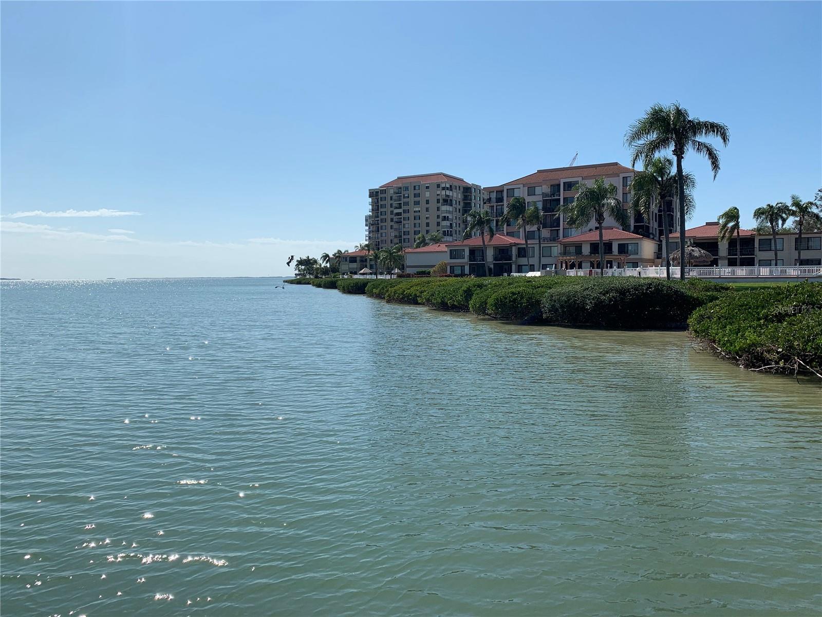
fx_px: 617
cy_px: 308
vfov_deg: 53.1
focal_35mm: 26
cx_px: 411
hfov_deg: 67.3
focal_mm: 4.25
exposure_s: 1/5128
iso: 25
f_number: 1.8
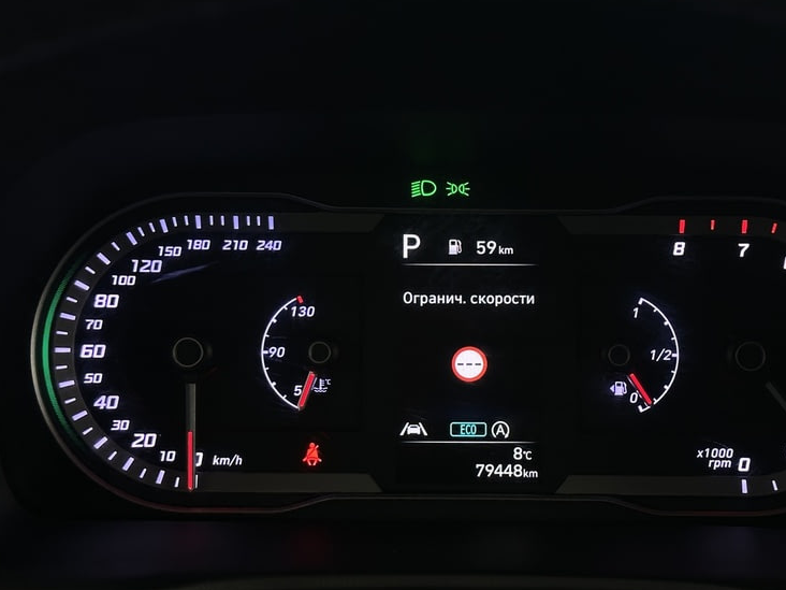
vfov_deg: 24.8
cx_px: 472
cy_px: 313
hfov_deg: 32.6
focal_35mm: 59
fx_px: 1340
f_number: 1.78
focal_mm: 6.86
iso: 200
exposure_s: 1/33
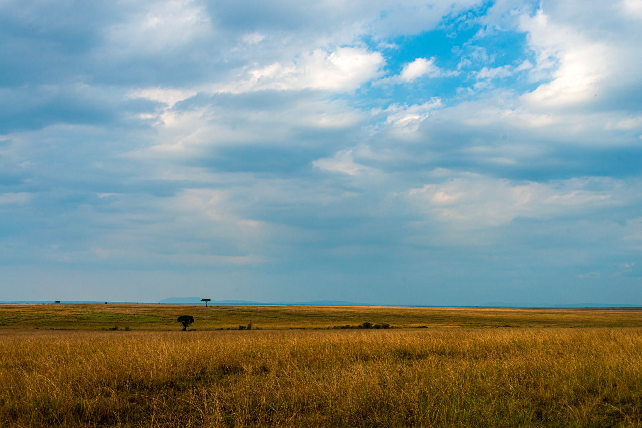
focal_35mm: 46
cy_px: 213
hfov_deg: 42.7
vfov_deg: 29.2
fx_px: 820
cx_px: 322
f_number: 8
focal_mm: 44
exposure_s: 1/250
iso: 125
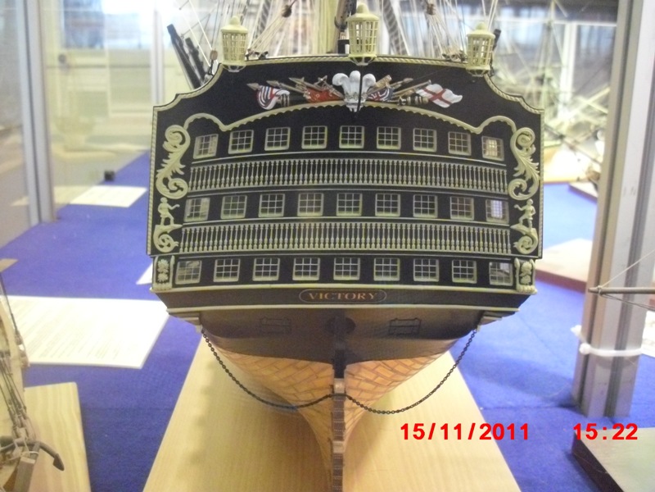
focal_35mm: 38
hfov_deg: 49.0
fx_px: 719
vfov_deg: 37.7
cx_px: 328
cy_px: 246
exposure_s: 1/25
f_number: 2.8
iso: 800
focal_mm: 6.2
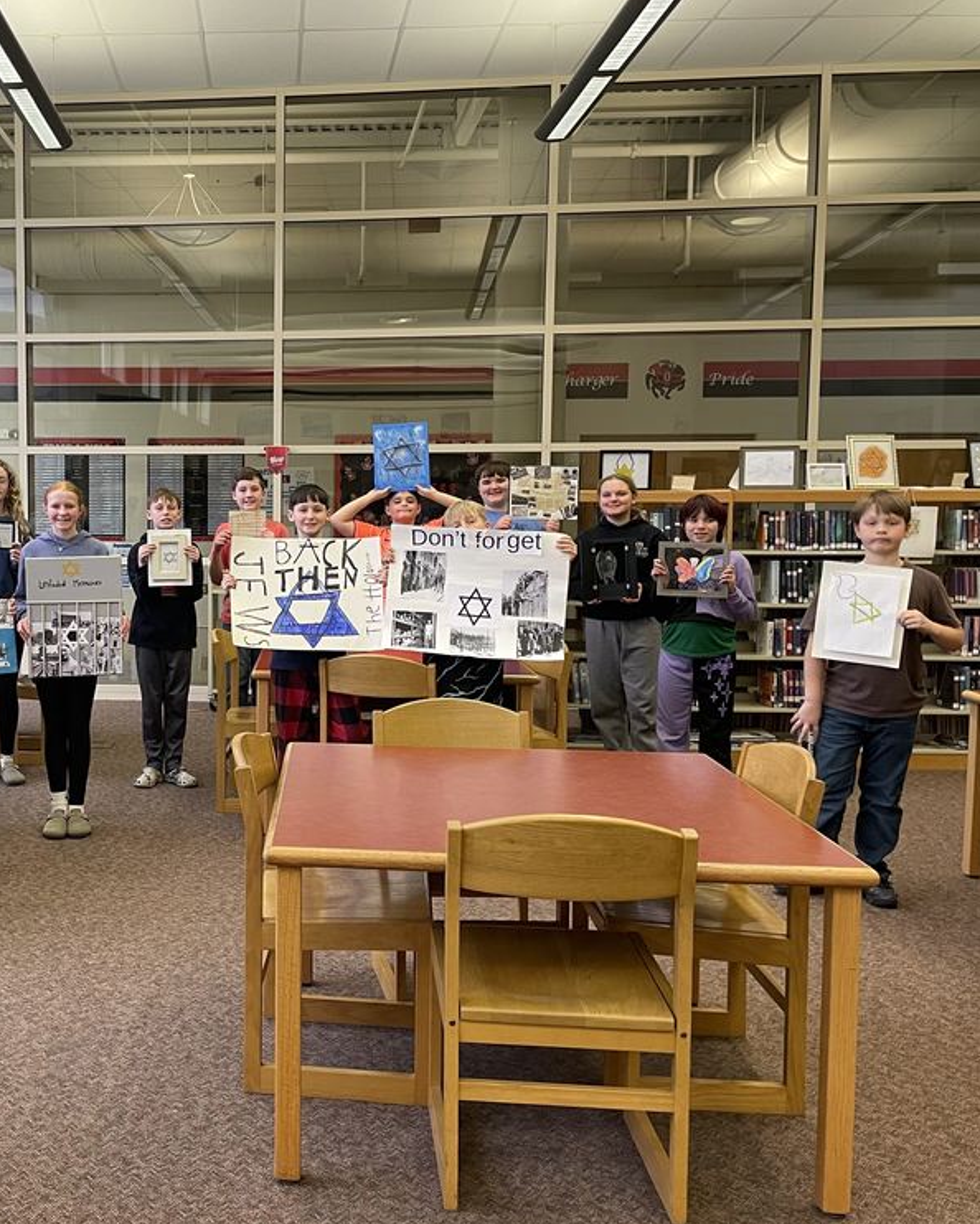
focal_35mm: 35
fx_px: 1268
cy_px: 602
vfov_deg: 51.5
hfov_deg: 40.5
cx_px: 195
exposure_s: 1/60
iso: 100
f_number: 1.6
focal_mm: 4.2
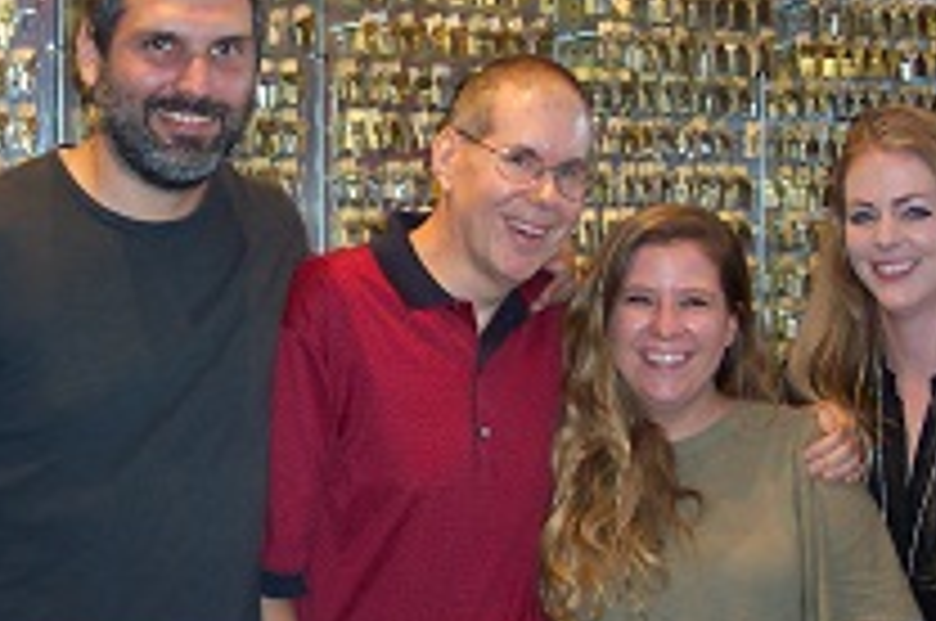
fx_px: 1895
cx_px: 495
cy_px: 342
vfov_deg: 18.6
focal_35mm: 73
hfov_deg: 27.7
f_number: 2.8
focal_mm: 8
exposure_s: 1/30
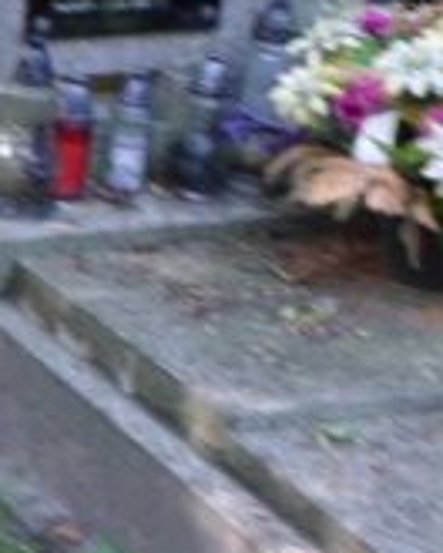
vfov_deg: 14.0
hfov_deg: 10.4
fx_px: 2229
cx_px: -440
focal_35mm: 136
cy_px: 13
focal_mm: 6.5
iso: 160
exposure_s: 1/45
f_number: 3
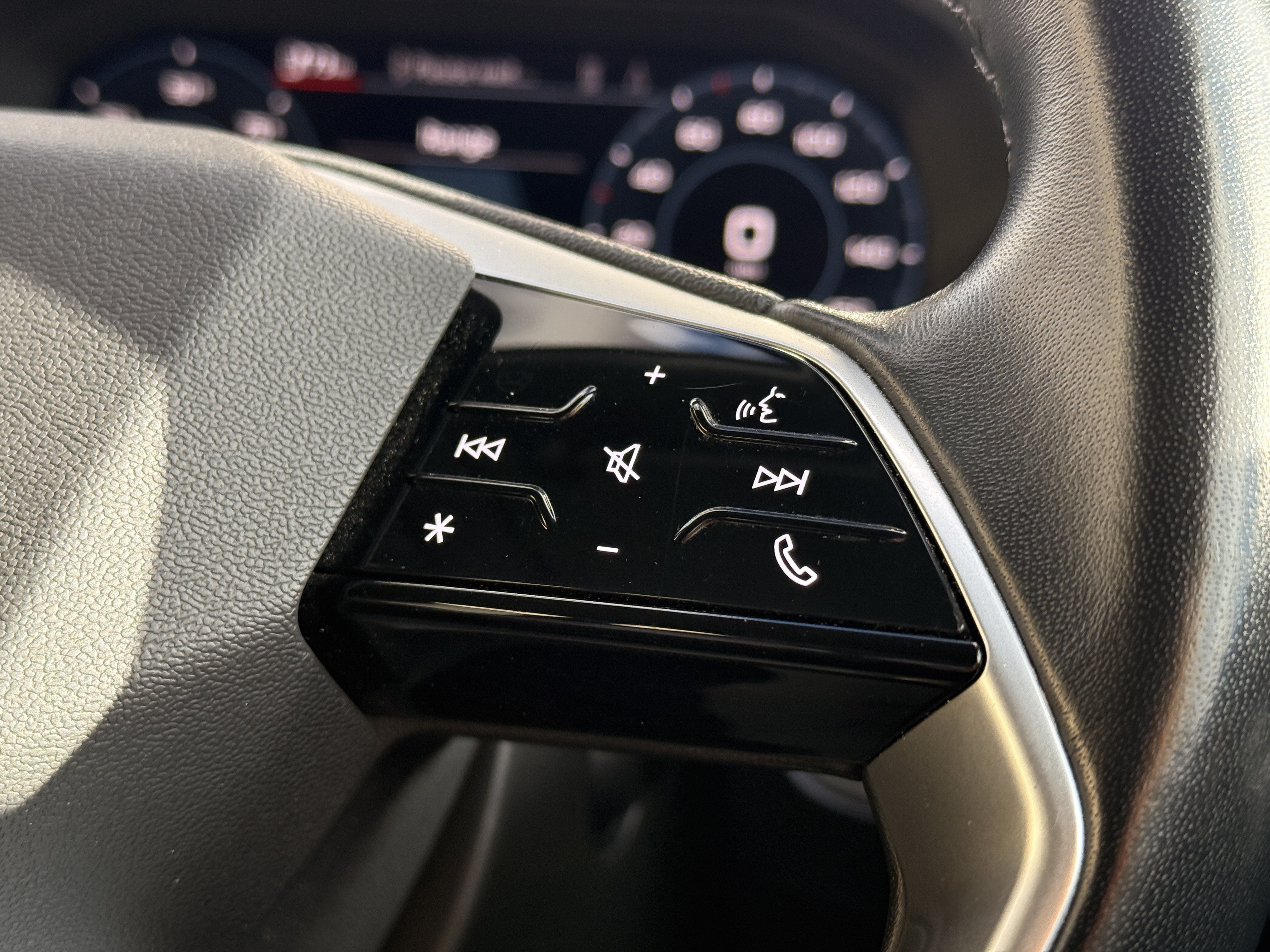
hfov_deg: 39.7
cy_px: 476
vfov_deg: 30.3
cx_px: 635
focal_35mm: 48
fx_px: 1761
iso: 160
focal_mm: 6.76
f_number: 1.78
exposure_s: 1/242
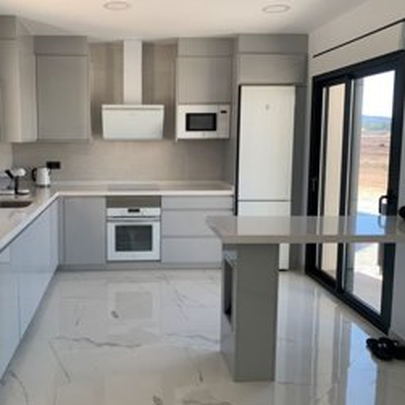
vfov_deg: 49.7
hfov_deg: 49.1
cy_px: 190
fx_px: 437
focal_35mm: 33
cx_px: 145
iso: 25
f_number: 1.8
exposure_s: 1/124
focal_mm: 4.25
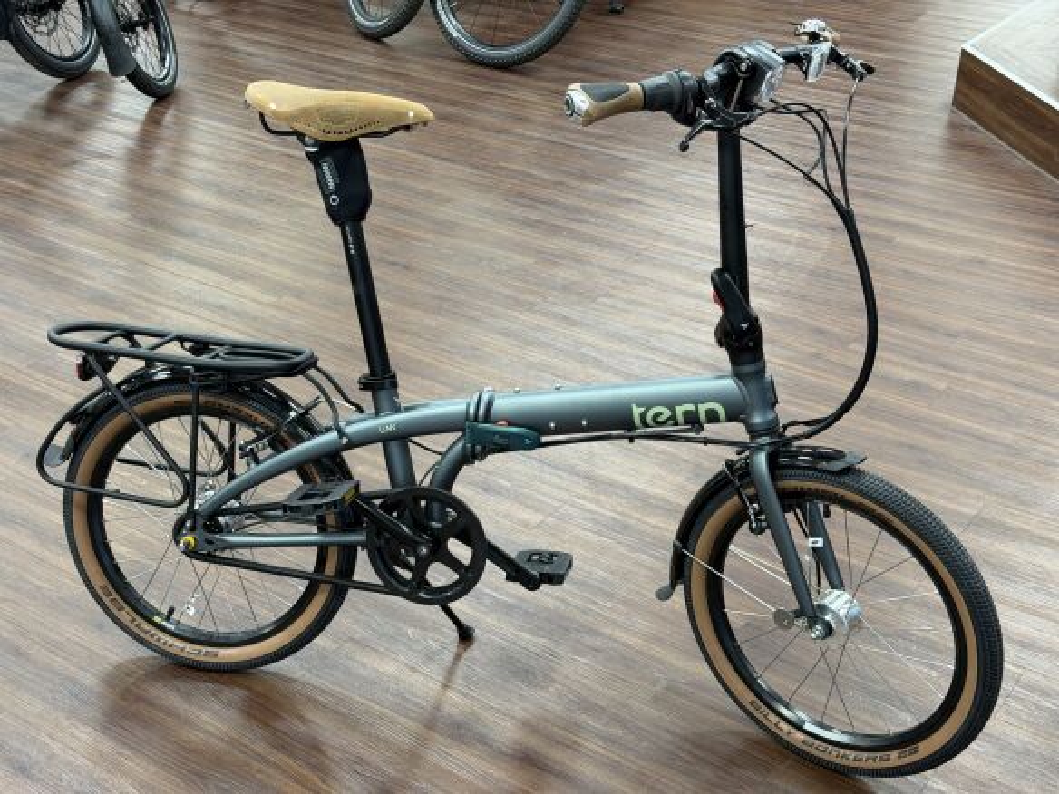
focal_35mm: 48
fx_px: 1468
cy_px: 397
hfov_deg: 39.7
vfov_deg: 30.3
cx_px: 530
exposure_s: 1/50
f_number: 1.78
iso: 160
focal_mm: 6.76
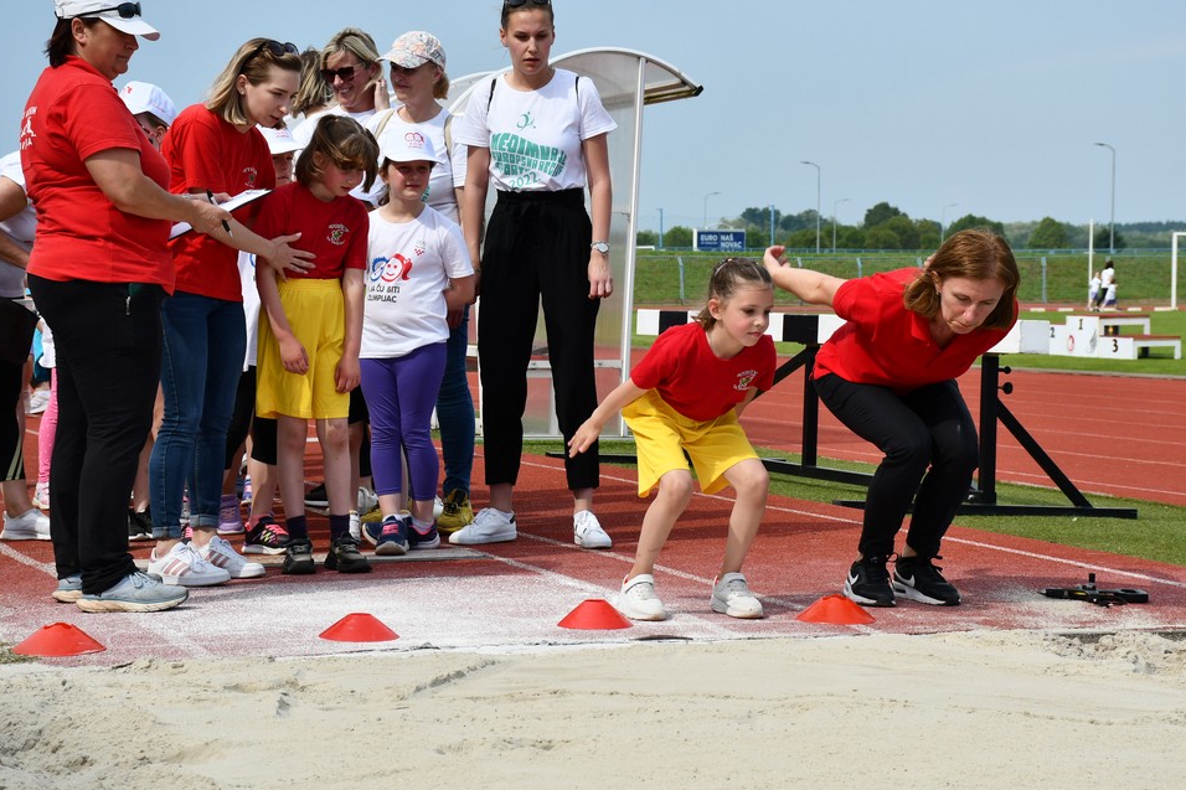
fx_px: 2964
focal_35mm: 90
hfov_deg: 22.6
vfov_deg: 15.2
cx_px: 599
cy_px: 383
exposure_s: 1/500
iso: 200
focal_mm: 56
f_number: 8
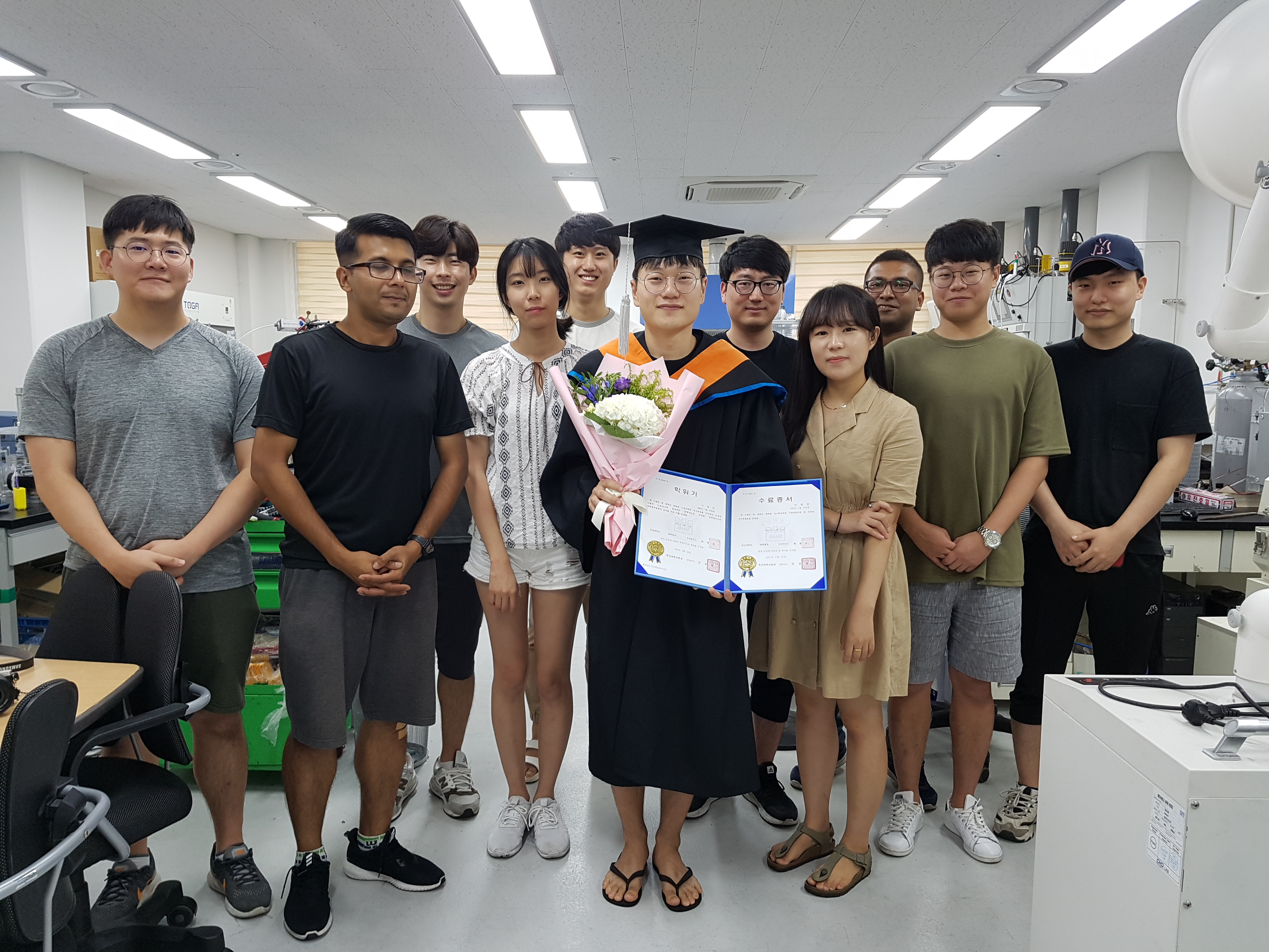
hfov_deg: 67.3
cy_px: 476
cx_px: 634
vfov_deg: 53.1
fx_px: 953
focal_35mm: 26
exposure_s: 1/60
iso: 64
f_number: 1.7
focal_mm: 4.2
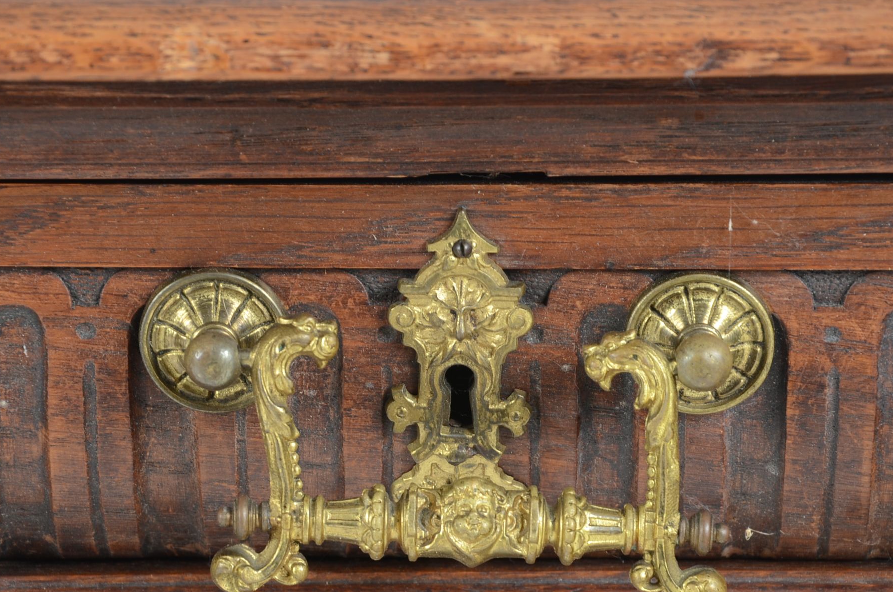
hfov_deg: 9.5
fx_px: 5364
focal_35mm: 217
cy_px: 331
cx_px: 472
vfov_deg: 6.3
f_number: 7.1
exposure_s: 1/60
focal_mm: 105
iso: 200
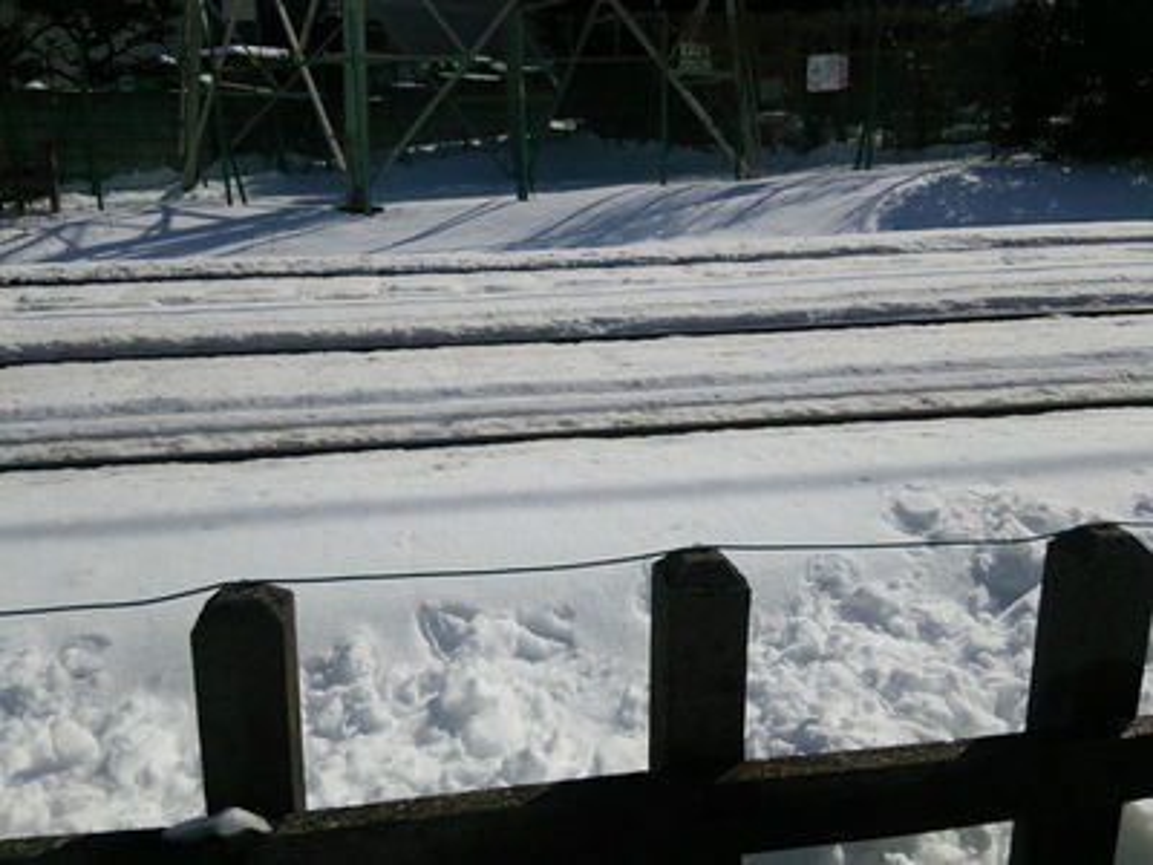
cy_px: 432
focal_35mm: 30
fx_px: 999
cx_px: 576
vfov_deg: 46.8
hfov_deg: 60.0
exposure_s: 1/7714
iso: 40
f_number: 1.94
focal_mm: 4.06
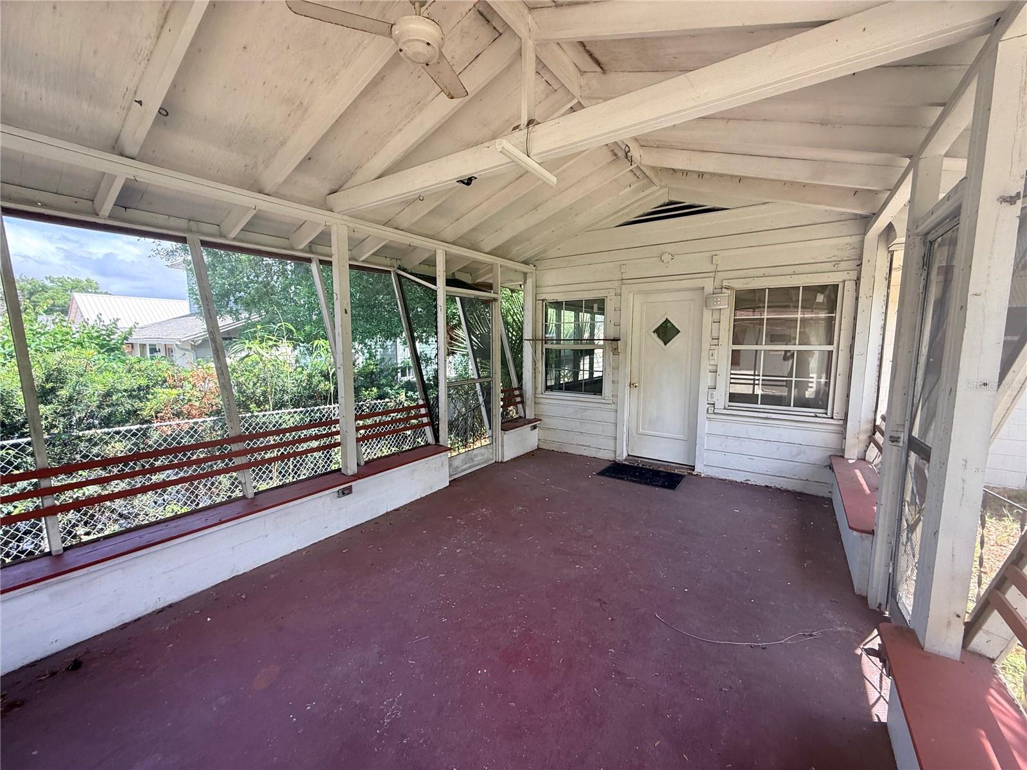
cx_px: 514
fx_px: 415
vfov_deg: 85.7
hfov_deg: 102.1
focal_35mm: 14
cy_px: 385
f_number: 2.2
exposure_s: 1/142
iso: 64
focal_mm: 2.22
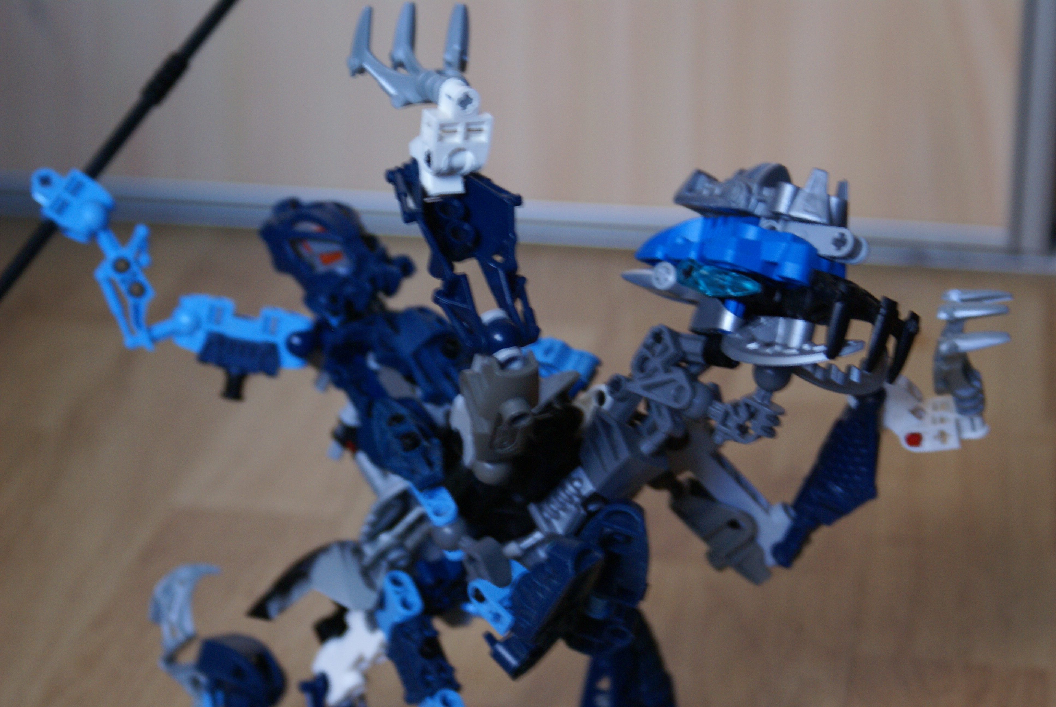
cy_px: 354
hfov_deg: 19.4
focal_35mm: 105
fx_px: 3084
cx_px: 528
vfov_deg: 13.1
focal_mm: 70
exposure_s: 1/10
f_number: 5.6
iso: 400
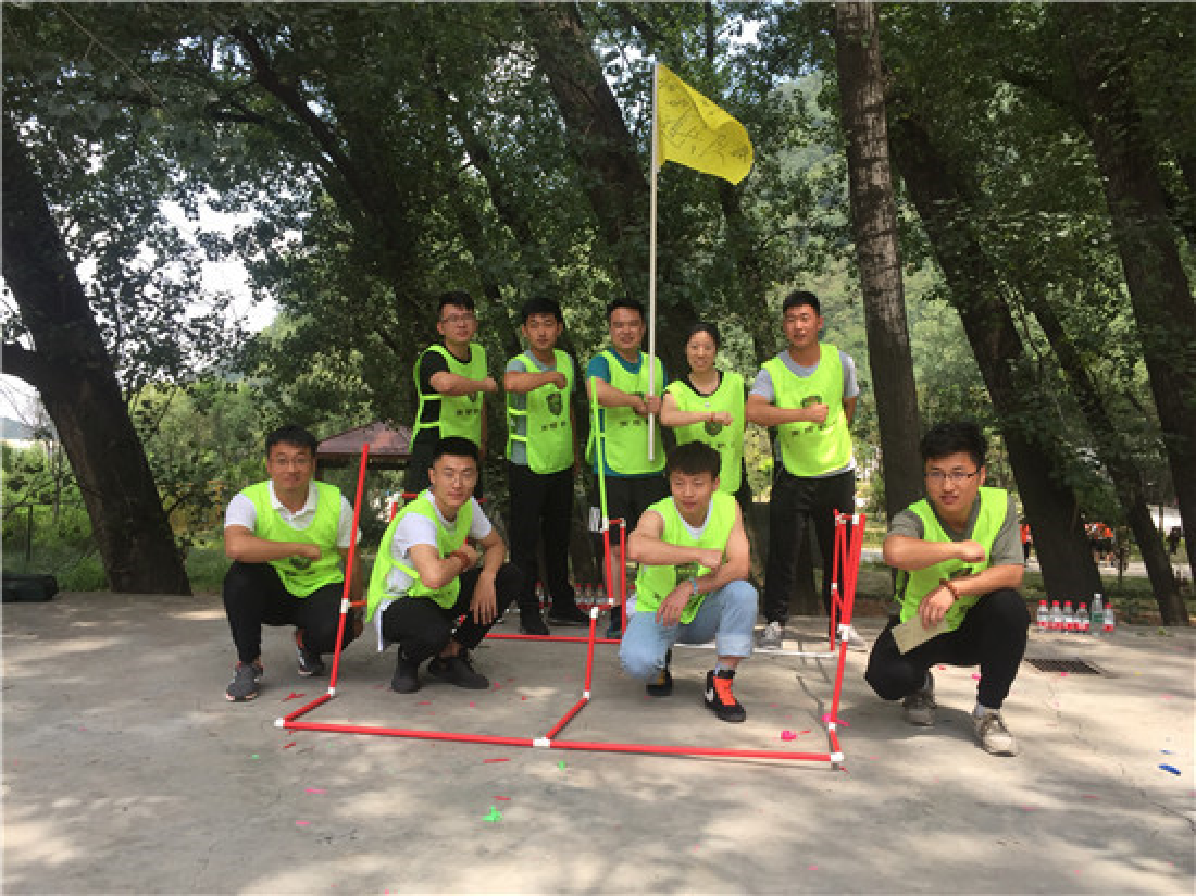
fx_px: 1002
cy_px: 448
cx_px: 598
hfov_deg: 61.7
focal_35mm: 29
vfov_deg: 48.2
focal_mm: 4.15
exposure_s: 1/488
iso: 32
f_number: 2.2
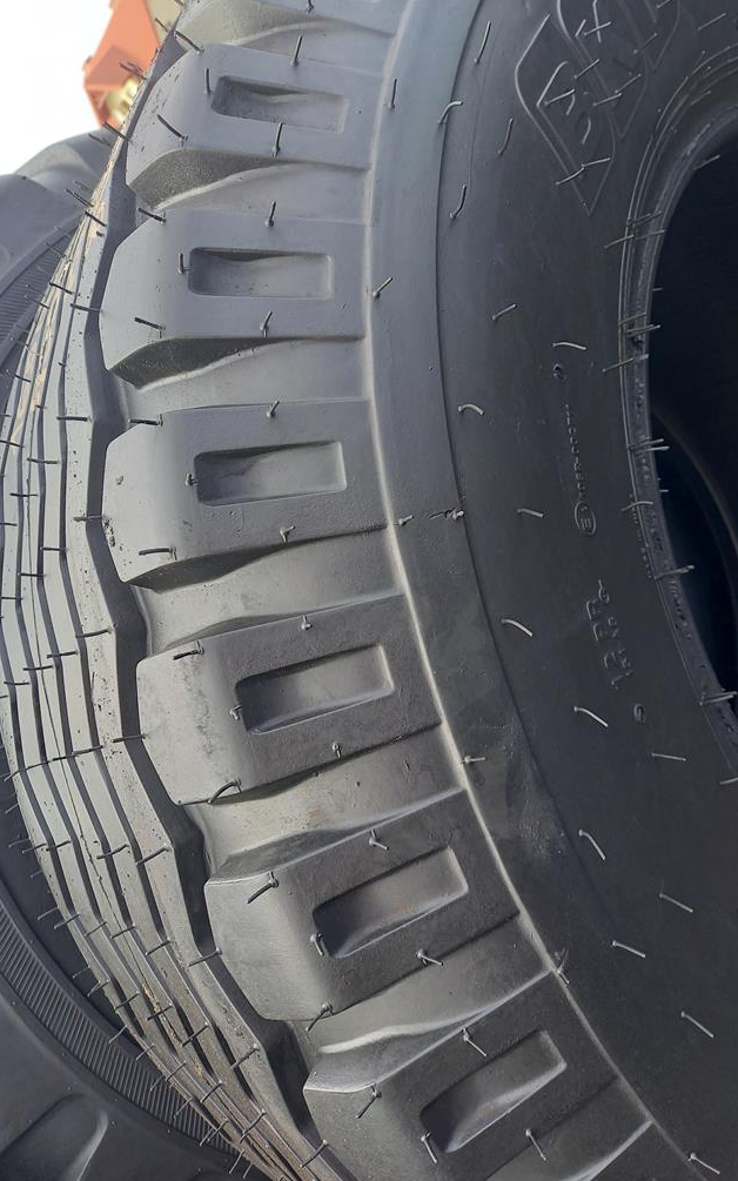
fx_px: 869
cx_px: 401
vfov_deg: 68.4
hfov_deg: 46.0
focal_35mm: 27
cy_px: 593
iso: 80
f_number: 1.8
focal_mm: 4.65
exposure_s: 1/100
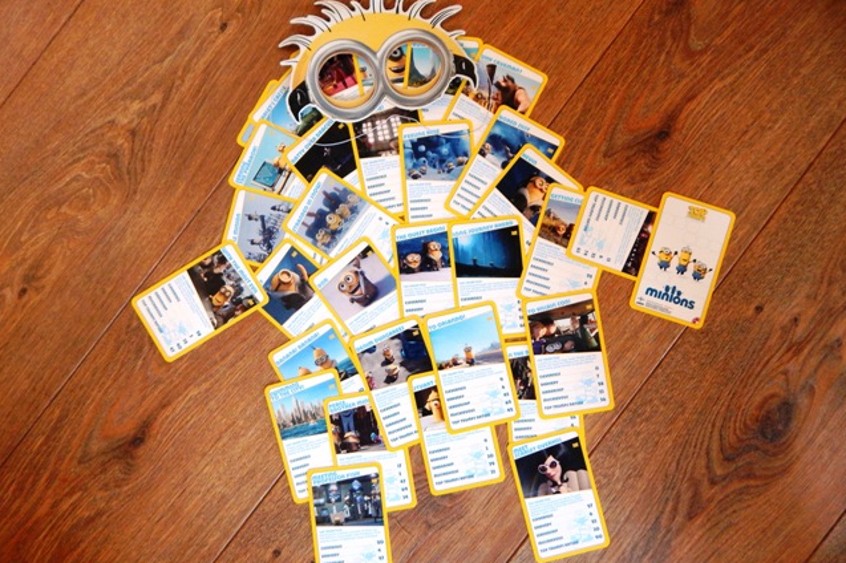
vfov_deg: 55.1
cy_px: 288
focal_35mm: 23
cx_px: 422
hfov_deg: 76.1
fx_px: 540
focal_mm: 4
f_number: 3
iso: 400
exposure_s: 1/20
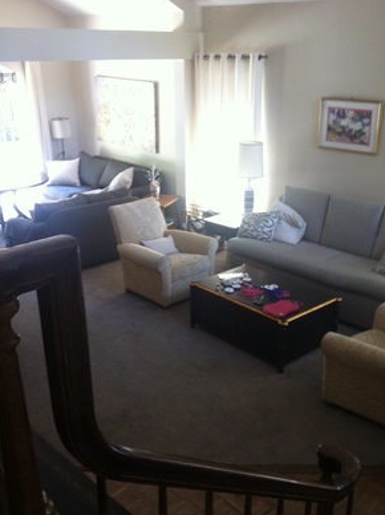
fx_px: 609
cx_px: 211
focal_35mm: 41
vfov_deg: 45.8
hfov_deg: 35.0
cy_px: 285
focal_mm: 3.85
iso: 160
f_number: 2.8
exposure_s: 1/17
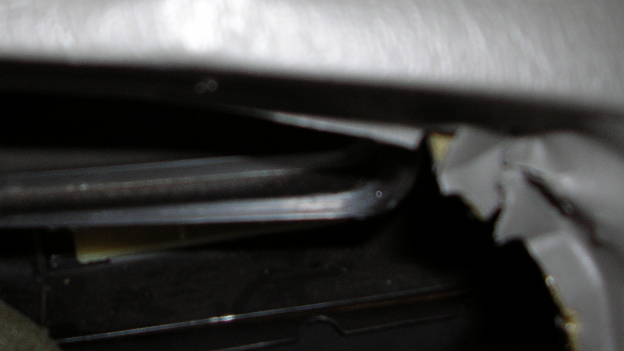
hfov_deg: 35.5
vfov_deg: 20.6
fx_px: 960
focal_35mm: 58
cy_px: 101
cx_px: 191
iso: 50
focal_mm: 5.8
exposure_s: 1/60.1
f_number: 2.8
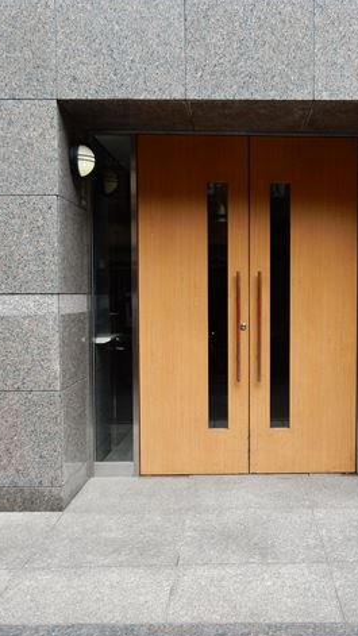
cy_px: 320
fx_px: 624
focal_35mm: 37
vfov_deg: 54.0
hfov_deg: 31.3
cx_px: 281
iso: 125
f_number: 3.7
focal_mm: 4.5
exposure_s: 1/200
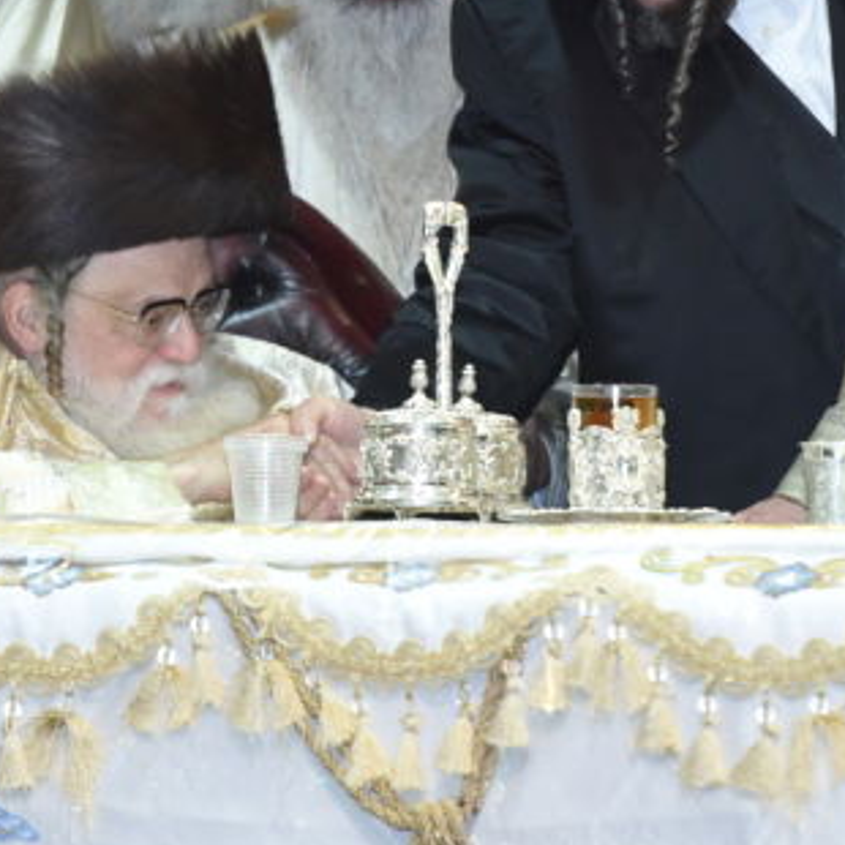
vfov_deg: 3.3
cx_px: 224
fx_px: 14720
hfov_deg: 3.3
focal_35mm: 533
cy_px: 129
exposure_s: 1/250
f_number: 4
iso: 2000
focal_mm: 190
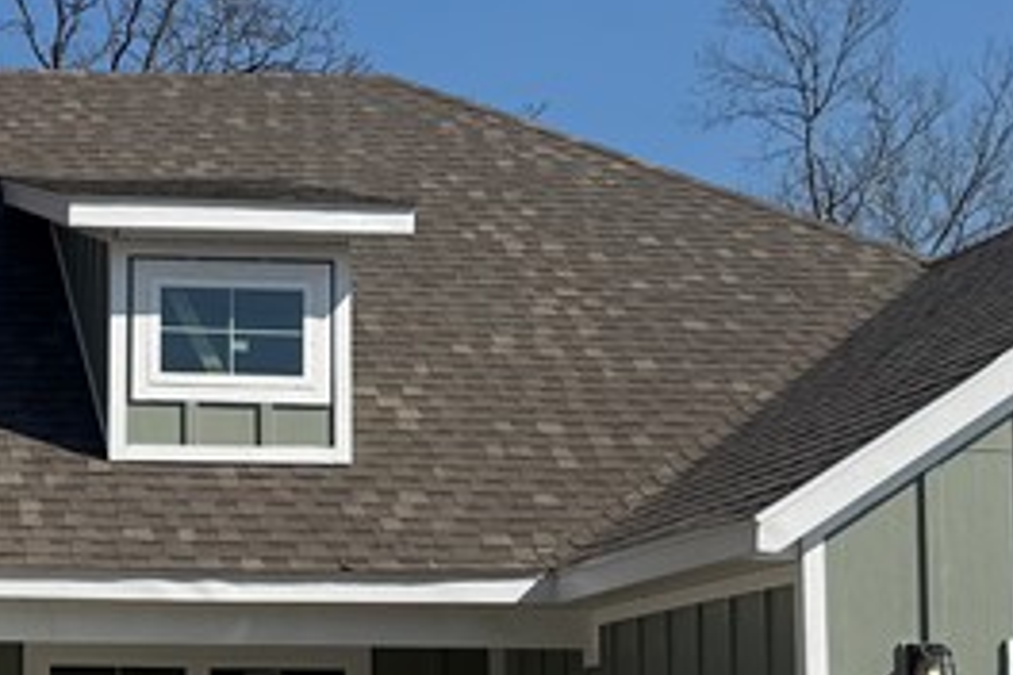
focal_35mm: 97
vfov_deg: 14.1
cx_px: -73
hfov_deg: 20.2
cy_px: 502
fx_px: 2729
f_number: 1.78
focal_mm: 6.76
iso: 80
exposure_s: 1/6410
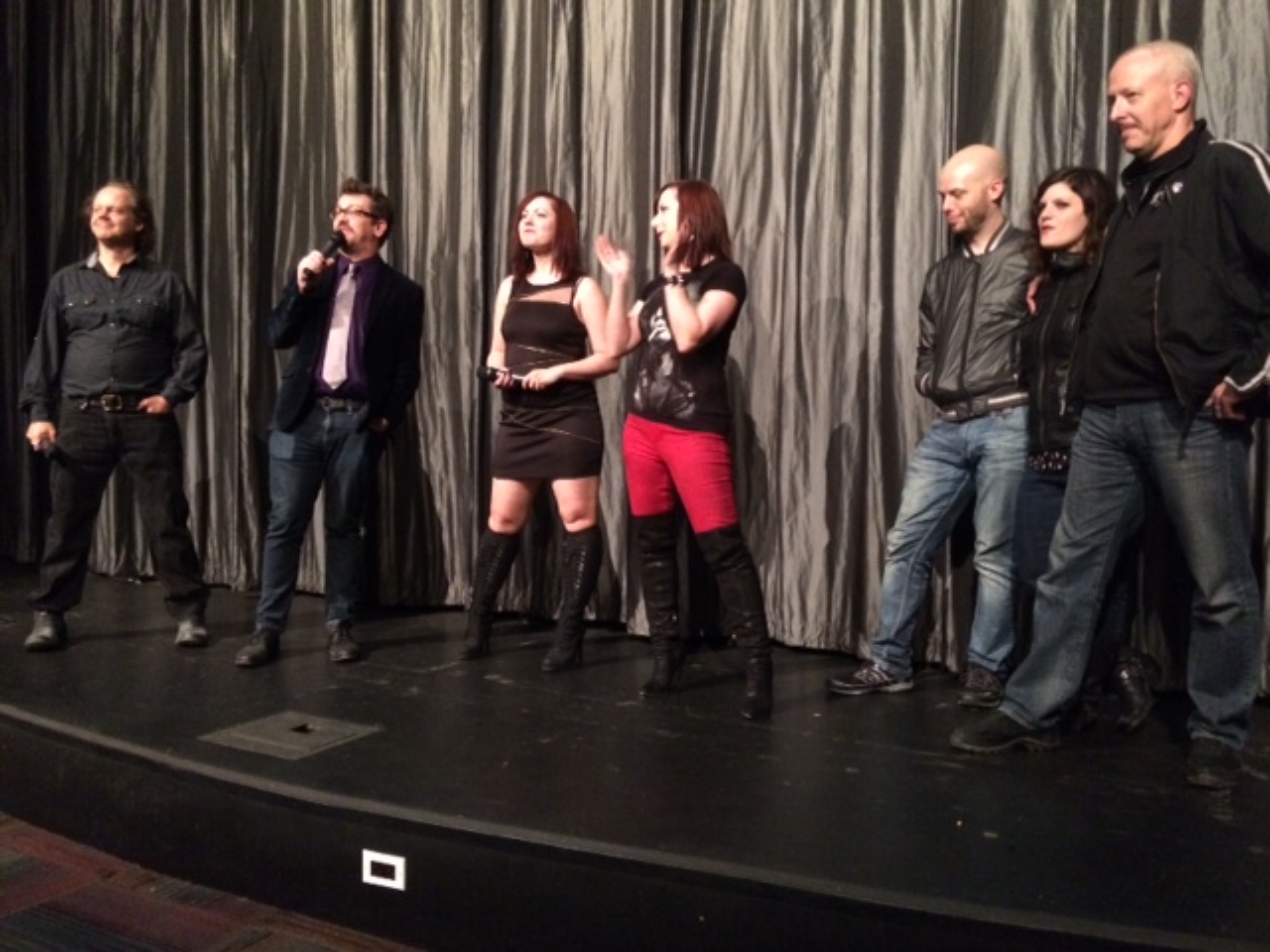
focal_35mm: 30
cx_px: 635
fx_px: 1101
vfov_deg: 46.8
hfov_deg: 60.0
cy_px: 476
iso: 500
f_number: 2.2
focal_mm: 4.12
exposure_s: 1/15
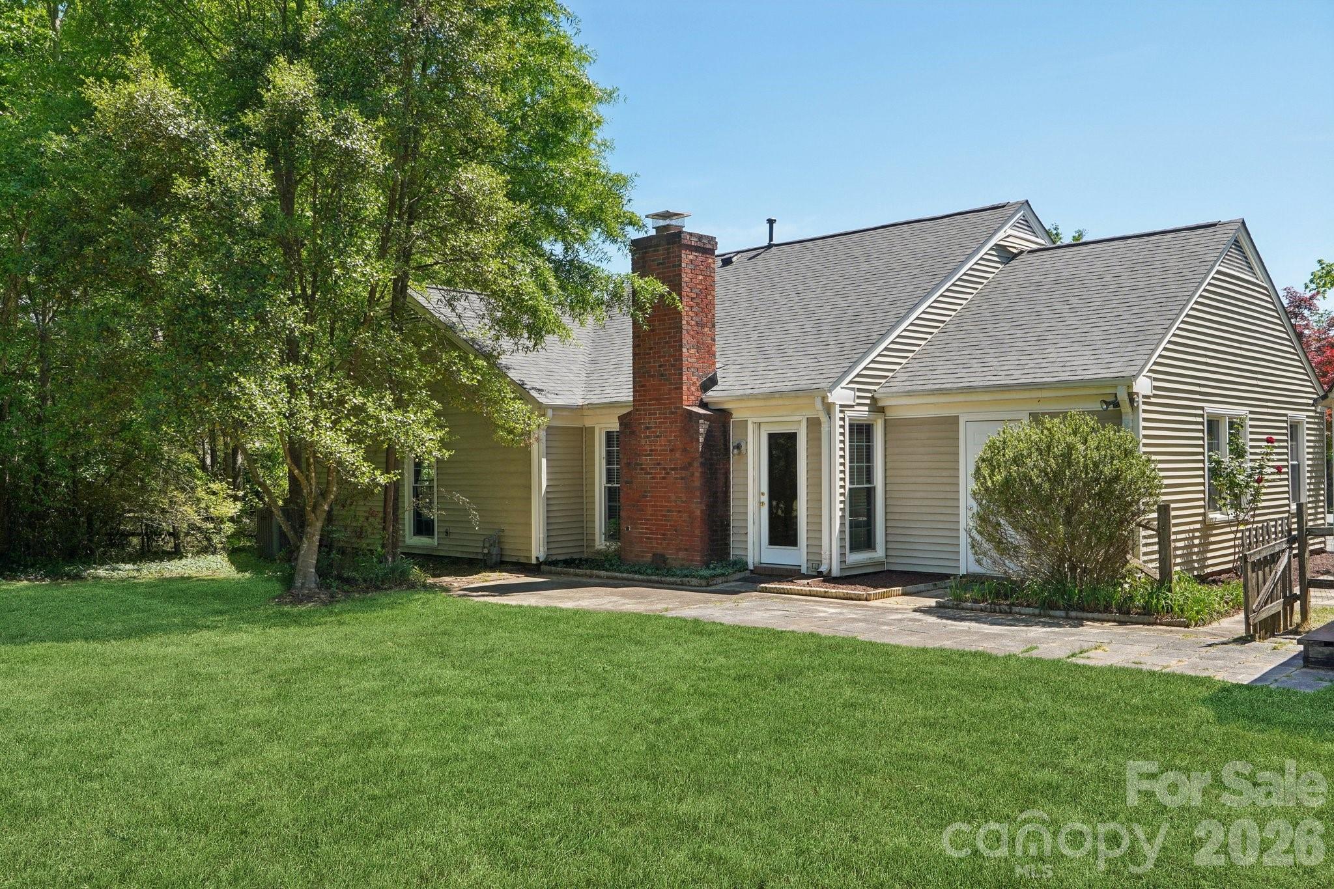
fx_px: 1111
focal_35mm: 30
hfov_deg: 61.9
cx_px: 667
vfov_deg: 43.6
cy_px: 444
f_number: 8
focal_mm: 20
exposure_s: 1/90
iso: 100
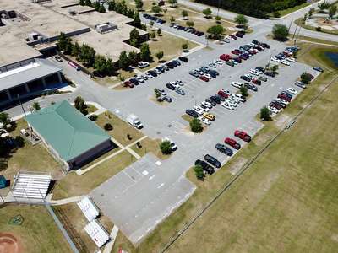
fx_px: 254
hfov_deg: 67.3
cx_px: 169
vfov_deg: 53.1
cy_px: 126
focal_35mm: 26
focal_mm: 4.73
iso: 100
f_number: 2.2
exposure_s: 1/1618
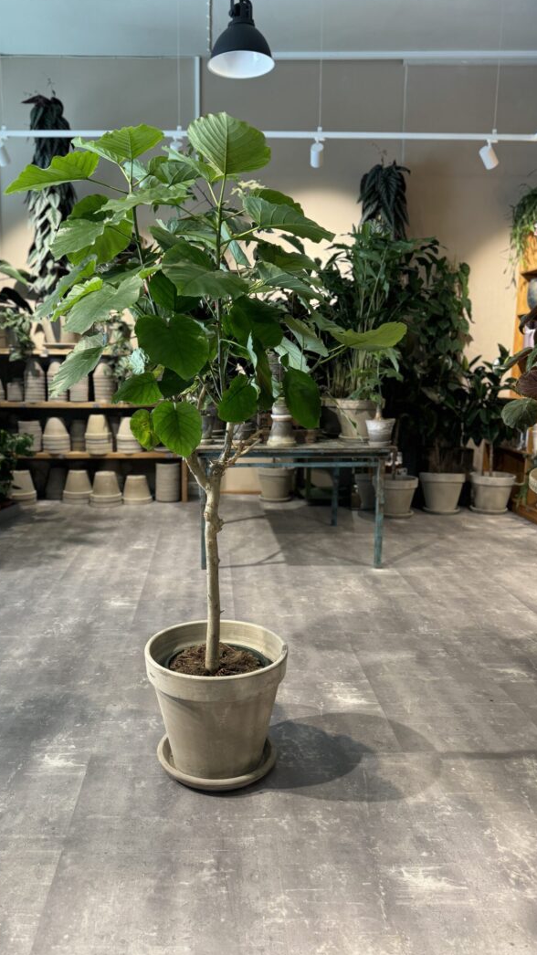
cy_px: 479
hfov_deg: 42.6
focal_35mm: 27
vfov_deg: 69.9
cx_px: 210
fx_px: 684
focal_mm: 6.76
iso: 160
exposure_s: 1/100
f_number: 1.78
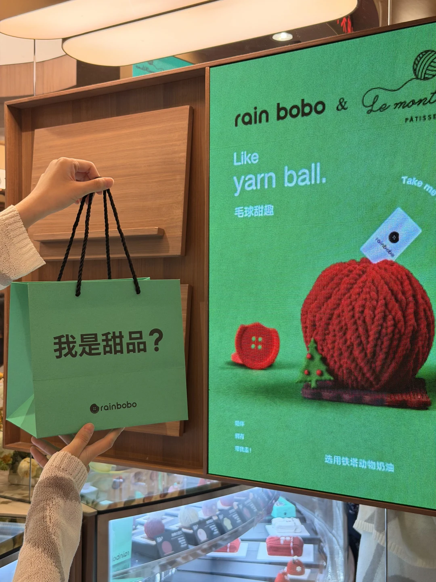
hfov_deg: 30.3
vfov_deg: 39.7
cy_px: 291
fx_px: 806
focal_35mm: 48
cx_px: 218
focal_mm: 6.76
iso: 200
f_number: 1.78
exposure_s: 1/120
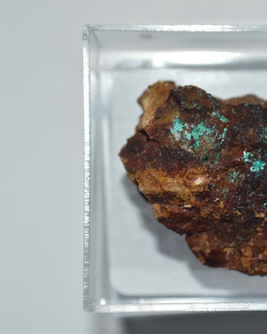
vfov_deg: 16.5
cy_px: 167
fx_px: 1153
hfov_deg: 13.1
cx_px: 250
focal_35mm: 117
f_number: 8
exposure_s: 1/60
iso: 100
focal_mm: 55
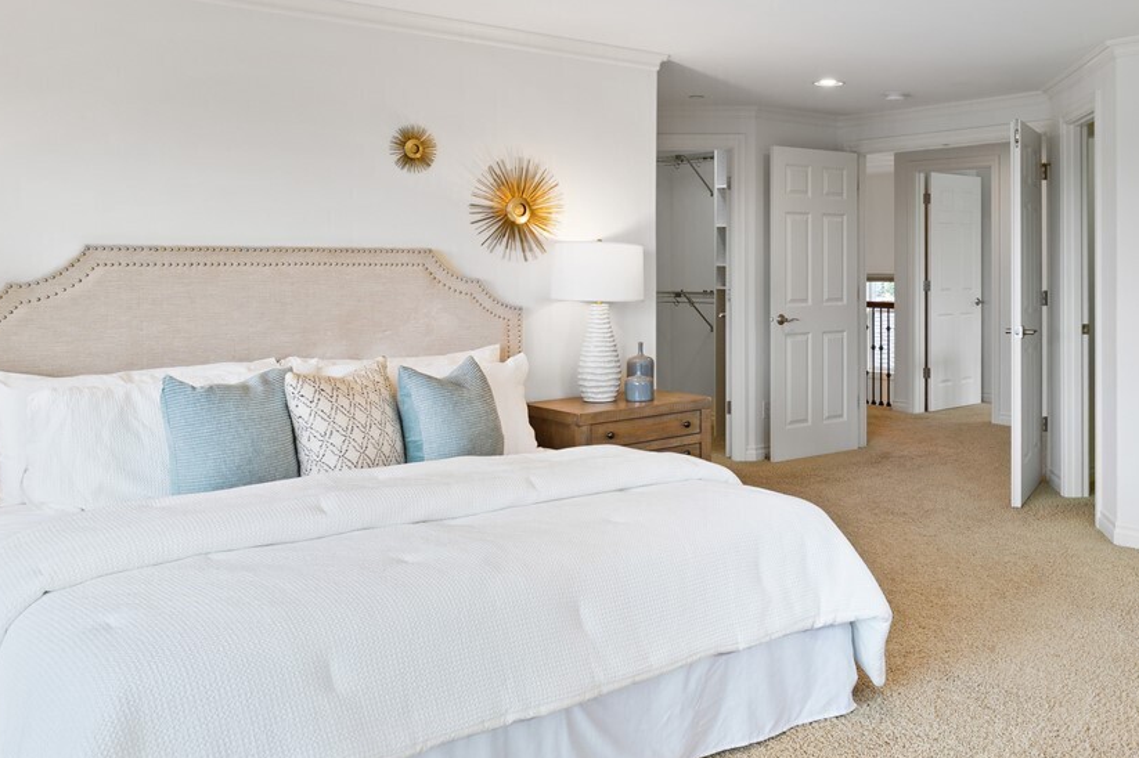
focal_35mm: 33
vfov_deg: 39.9
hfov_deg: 55.8
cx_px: 780
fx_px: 1044
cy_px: 329
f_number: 9
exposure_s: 1/6
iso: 160
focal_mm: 16
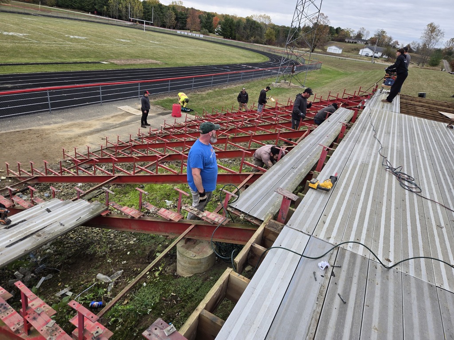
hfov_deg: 73.9
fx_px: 302
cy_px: 170
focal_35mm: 23
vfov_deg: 58.9
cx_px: 227
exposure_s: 1/250
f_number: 1.8
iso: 25
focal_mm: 5.4
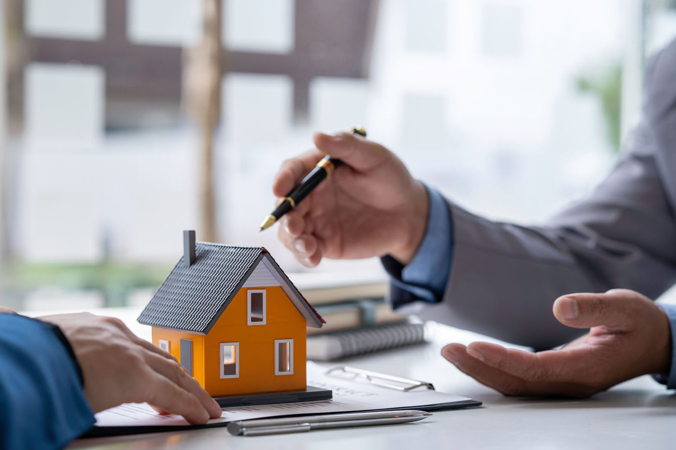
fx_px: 1596
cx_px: 338
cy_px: 225
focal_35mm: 85
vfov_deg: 16.1
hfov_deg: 23.9
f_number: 3.5
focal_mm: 85
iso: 100
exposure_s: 1/160
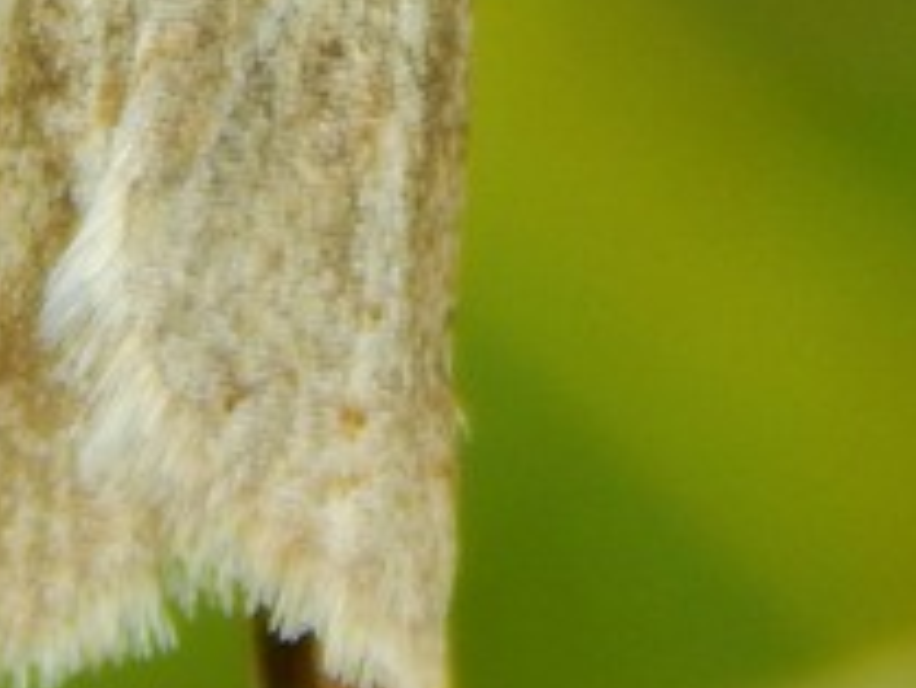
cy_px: -241
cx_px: 302
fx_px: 18666
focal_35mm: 705
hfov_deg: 2.8
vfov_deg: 2.1
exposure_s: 1/125
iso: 125
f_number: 5.3
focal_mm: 32.8
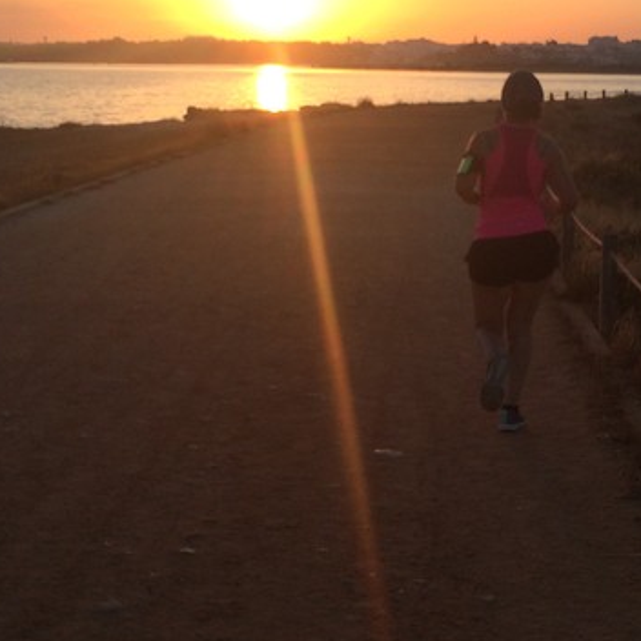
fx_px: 1467
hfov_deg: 24.5
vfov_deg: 24.6
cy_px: 364
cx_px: 443
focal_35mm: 70
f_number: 2.2
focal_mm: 4.15
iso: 32
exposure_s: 1/1001
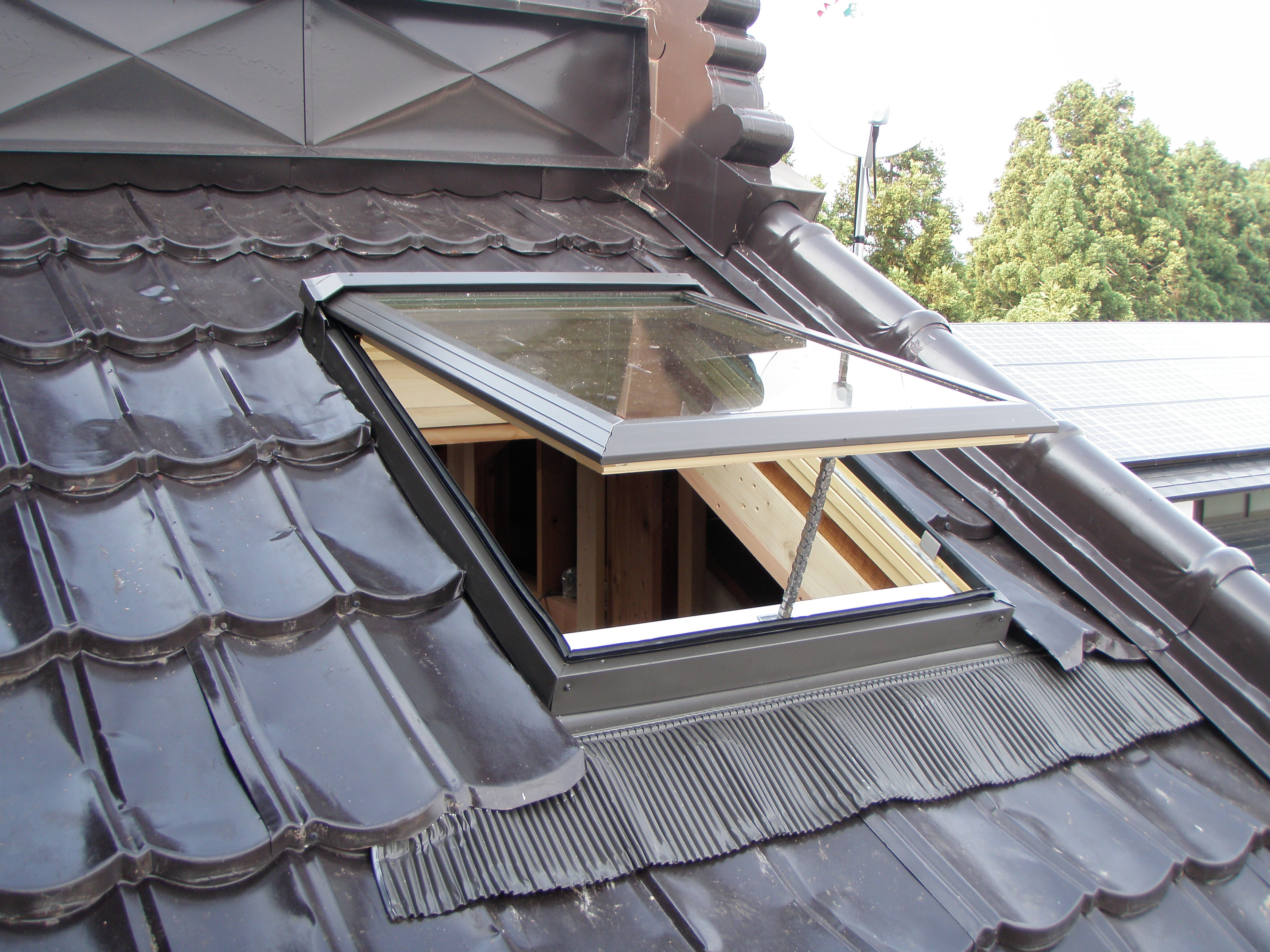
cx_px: 635
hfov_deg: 49.0
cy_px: 476
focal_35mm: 38
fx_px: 1394
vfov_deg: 37.7
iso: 80
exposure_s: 1/80
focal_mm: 6.7
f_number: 3.5
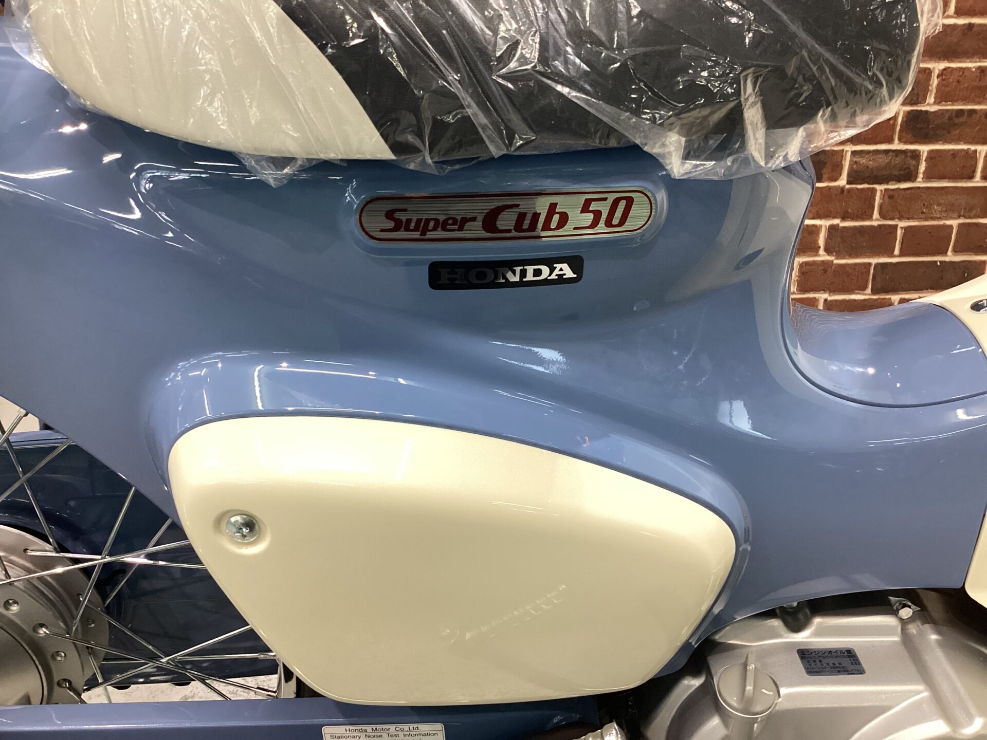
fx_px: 884
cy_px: 370
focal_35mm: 31
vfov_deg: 45.4
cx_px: 494
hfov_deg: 58.4
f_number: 2.4
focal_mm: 3.3
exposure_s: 1/60
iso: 200
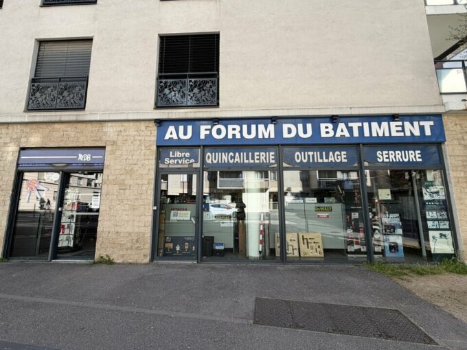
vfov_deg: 85.7
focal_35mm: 14
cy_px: 175
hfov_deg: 102.1
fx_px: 189
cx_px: 234
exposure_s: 1/502
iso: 50
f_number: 2.2
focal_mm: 2.22
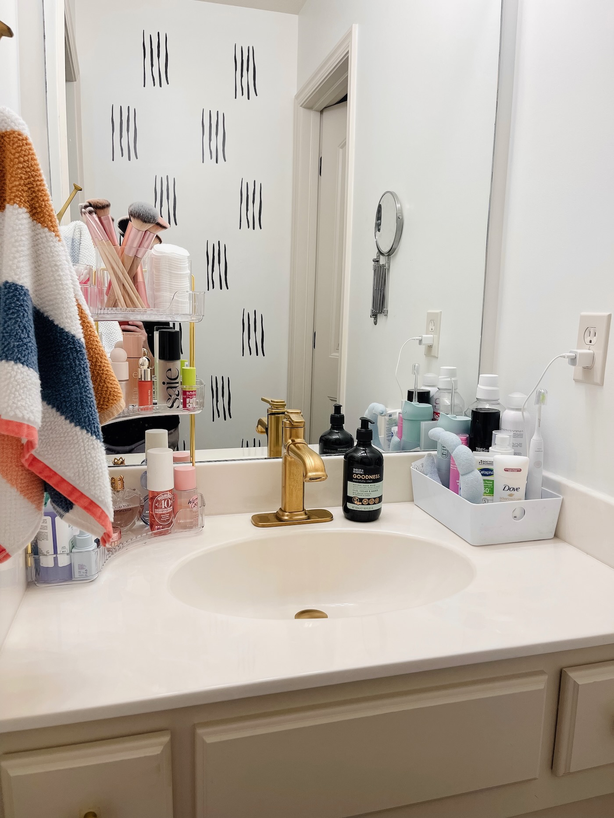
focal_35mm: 25
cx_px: 307
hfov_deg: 54.9
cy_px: 409
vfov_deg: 69.4
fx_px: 591
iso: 80
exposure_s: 1/120
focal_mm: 5.1
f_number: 1.6
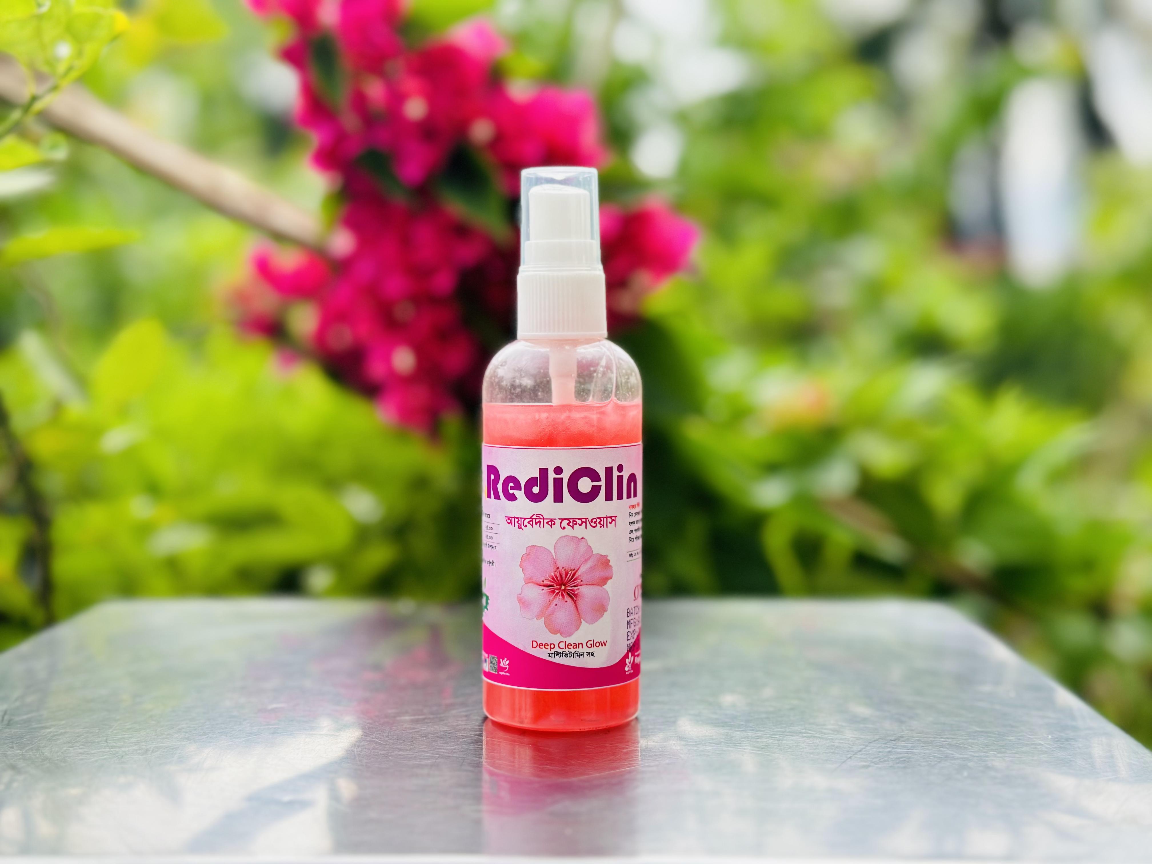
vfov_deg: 30.3
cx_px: 576
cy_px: 432
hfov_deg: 39.7
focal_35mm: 48
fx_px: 1597
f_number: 1.78
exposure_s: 1/541
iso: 80
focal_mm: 6.86
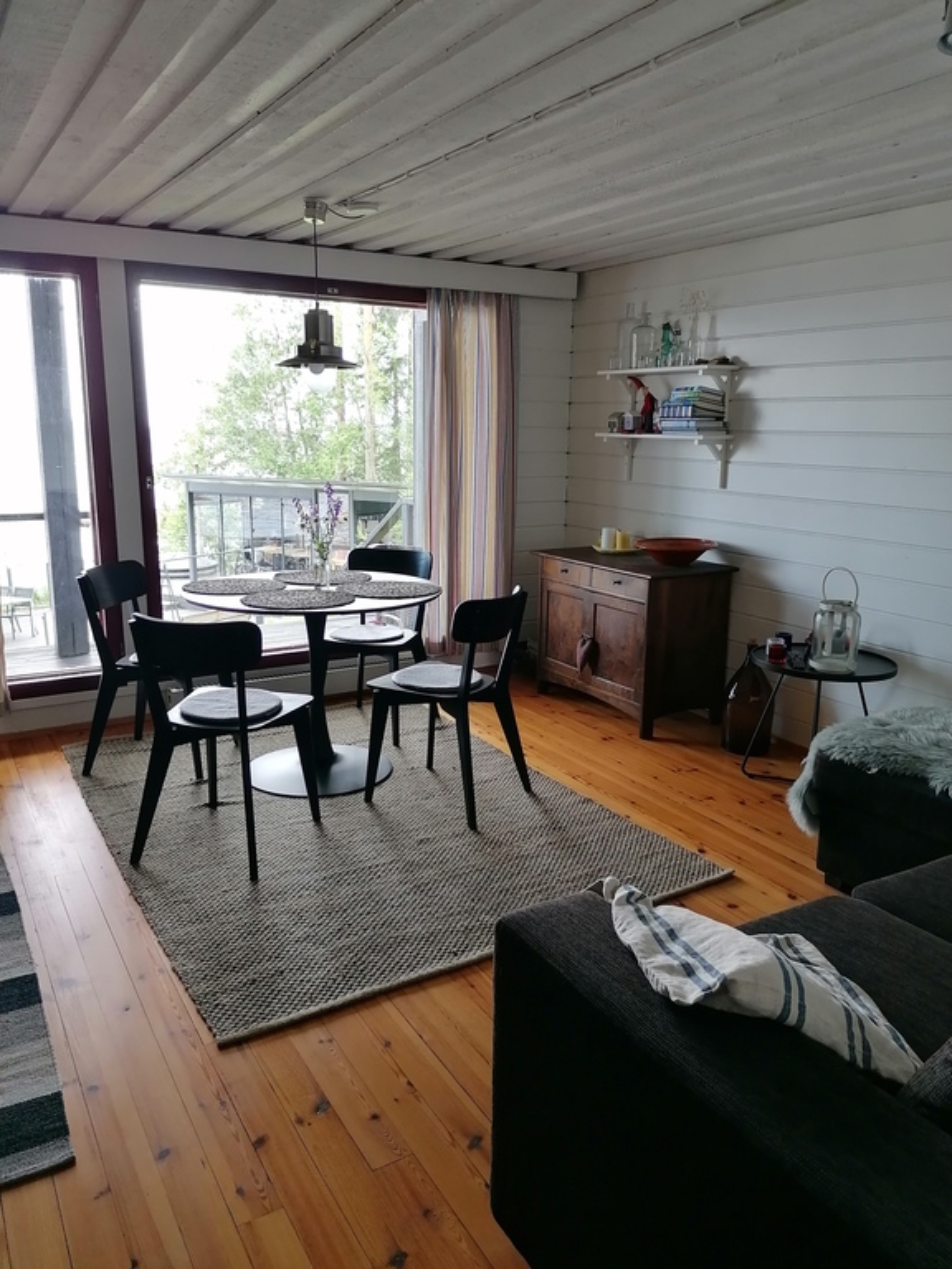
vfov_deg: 65.3
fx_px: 990
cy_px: 634
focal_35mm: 27
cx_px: 476
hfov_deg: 51.4
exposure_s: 1/50
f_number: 1.8
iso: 125
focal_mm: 4.75
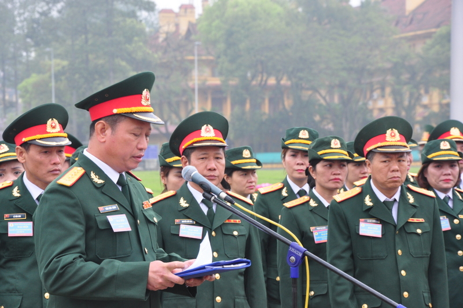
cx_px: 232
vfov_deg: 8.7
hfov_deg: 13.1
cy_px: 154
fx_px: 2024
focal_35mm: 158
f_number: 9
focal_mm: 105
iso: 500
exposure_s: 1/50
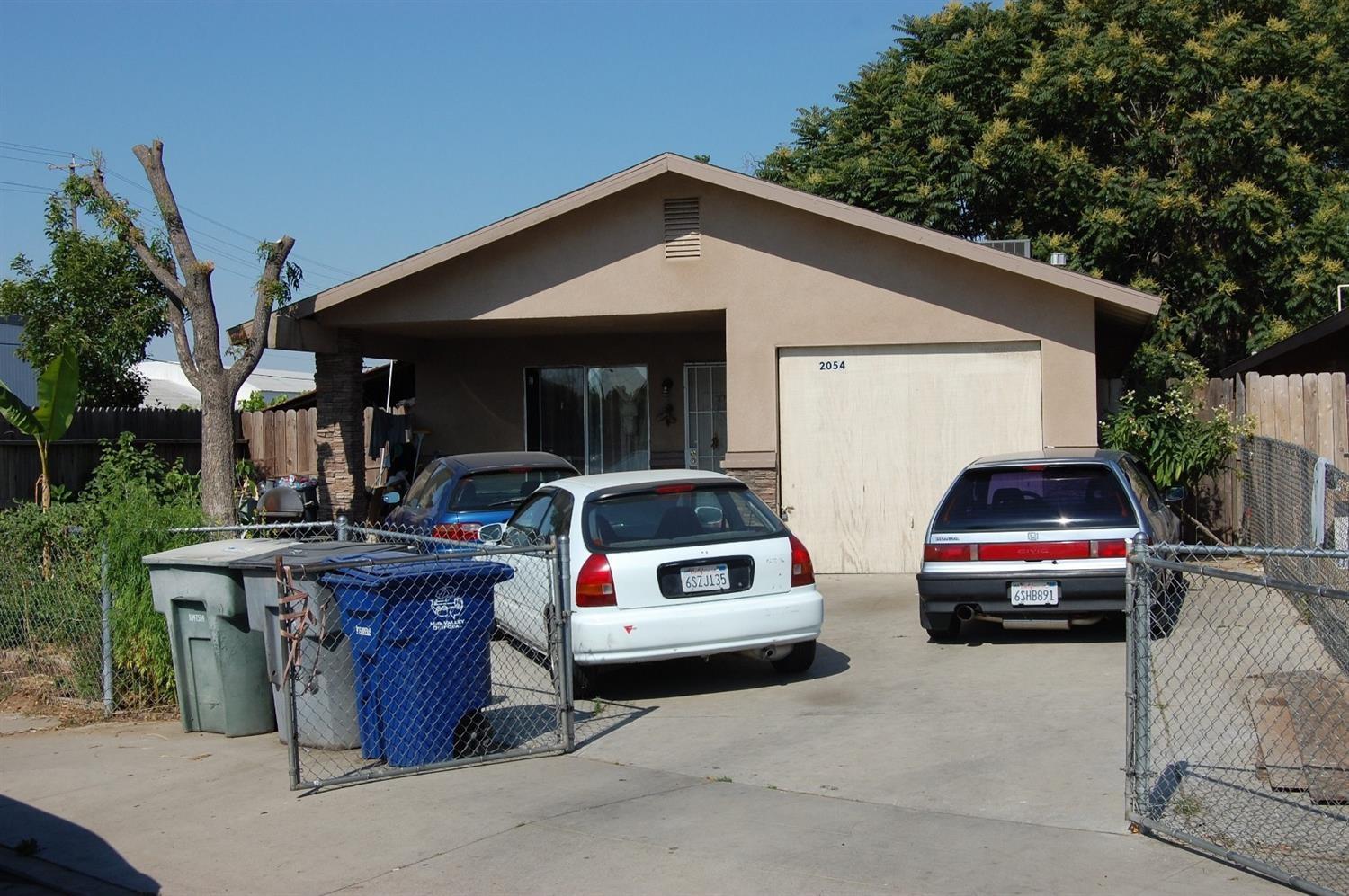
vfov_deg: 28.0
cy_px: 448
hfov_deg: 41.1
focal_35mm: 48
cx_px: 674
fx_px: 1797
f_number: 10
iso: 200
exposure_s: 1/400
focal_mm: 32
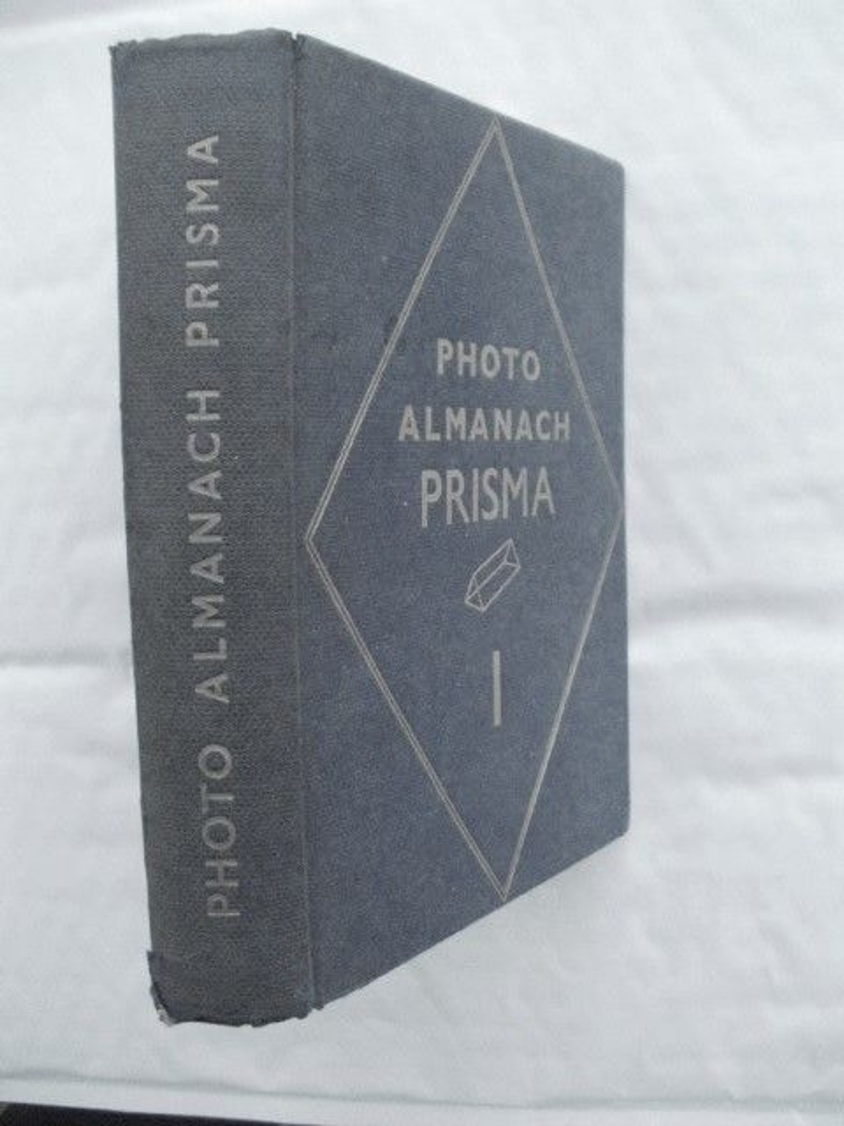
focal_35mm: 36
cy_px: 563
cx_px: 422
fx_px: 1170
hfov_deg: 39.7
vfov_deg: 51.4
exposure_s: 1/125
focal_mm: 6.3
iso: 800
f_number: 3.5
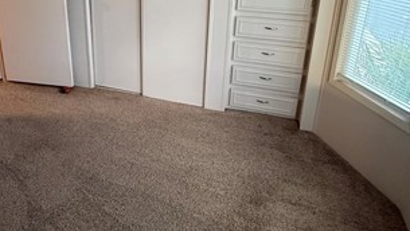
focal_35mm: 32
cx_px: 136
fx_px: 348
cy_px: 43
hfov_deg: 59.5
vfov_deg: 35.4
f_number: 2.2
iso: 640
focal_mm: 2.22
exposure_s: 1/60
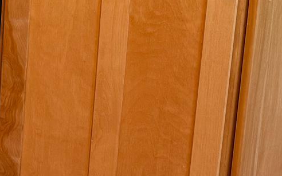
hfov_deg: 18.9
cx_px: -19
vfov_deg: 10.5
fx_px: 814
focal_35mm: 106
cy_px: -251
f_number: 1.78
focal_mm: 6.76
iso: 160
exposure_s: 1/120
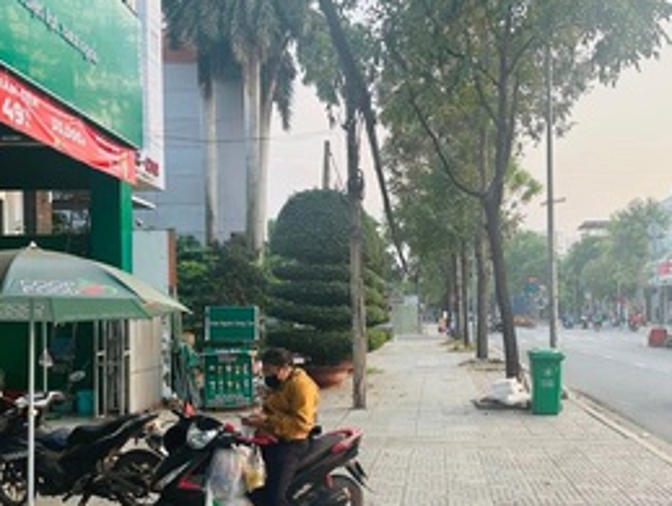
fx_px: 719
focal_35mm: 37
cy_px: 317
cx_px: 449
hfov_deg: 49.2
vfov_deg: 38.5
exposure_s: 1/467
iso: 80
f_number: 1.78
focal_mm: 6.86
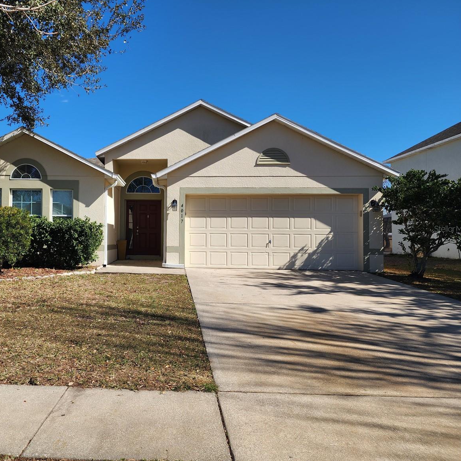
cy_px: 229
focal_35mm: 28
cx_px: 154
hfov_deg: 56.1
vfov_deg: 57.3
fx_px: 422
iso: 12
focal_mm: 6.4
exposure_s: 1/937
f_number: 1.8
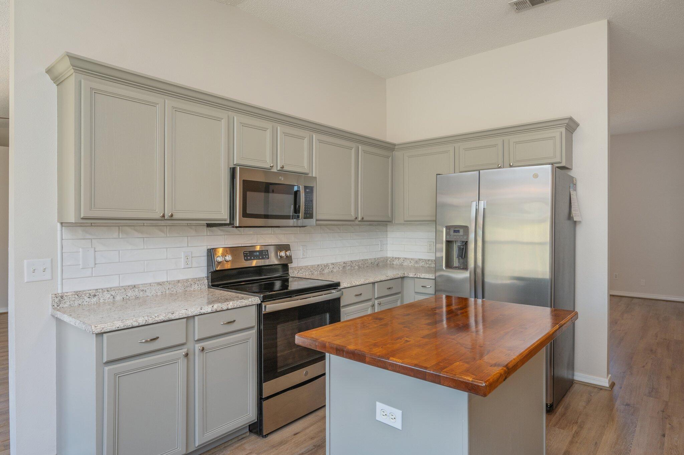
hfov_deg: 82.6
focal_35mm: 20
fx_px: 389
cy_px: 228
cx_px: 342
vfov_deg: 60.6
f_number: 9
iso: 250
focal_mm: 20.5
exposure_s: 1/30
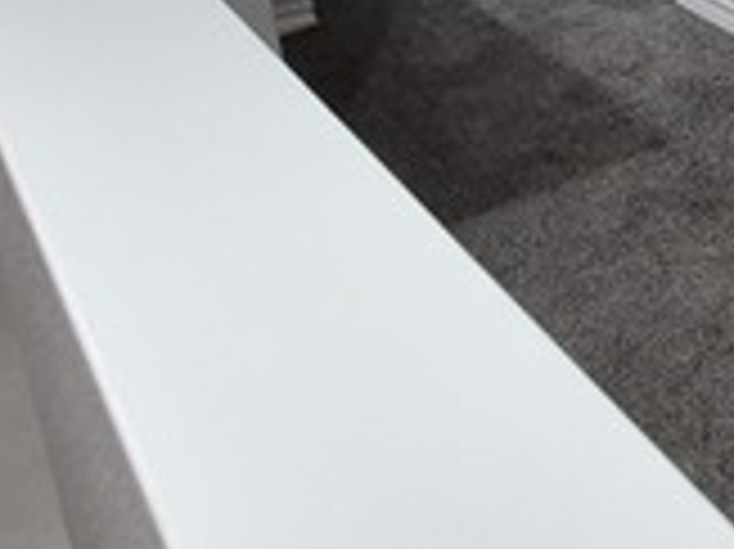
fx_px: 1081
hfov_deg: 22.9
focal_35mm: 51
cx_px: 1288
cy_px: -216
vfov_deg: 24.0
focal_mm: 1.74
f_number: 2.2
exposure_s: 1/60
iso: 800
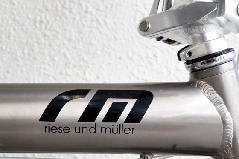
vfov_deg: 25.3
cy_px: 115
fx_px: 352
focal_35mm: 53
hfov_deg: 37.4
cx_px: 98
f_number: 5
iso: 100
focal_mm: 22
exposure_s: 1/30
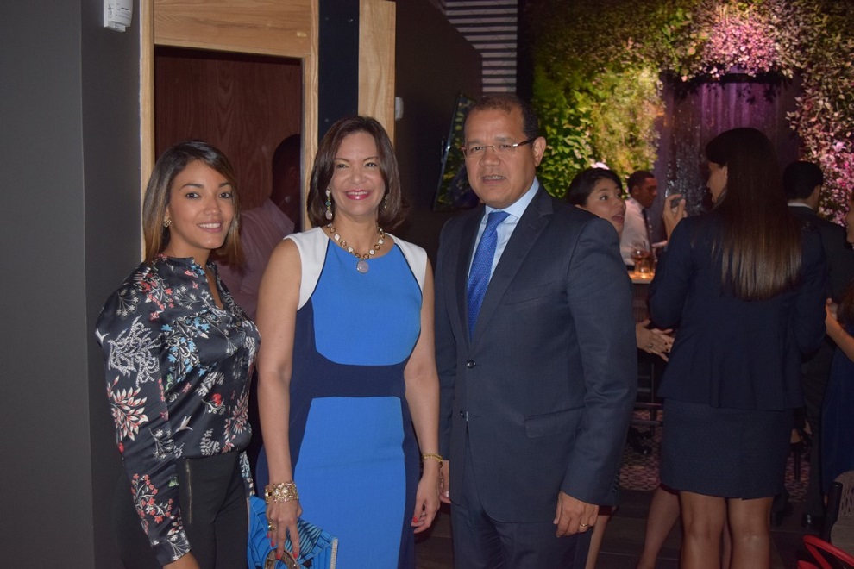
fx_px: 854
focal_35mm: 36
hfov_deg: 53.1
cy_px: 284
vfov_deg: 36.9
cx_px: 427
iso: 800
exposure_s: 1/60
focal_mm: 24
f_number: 4
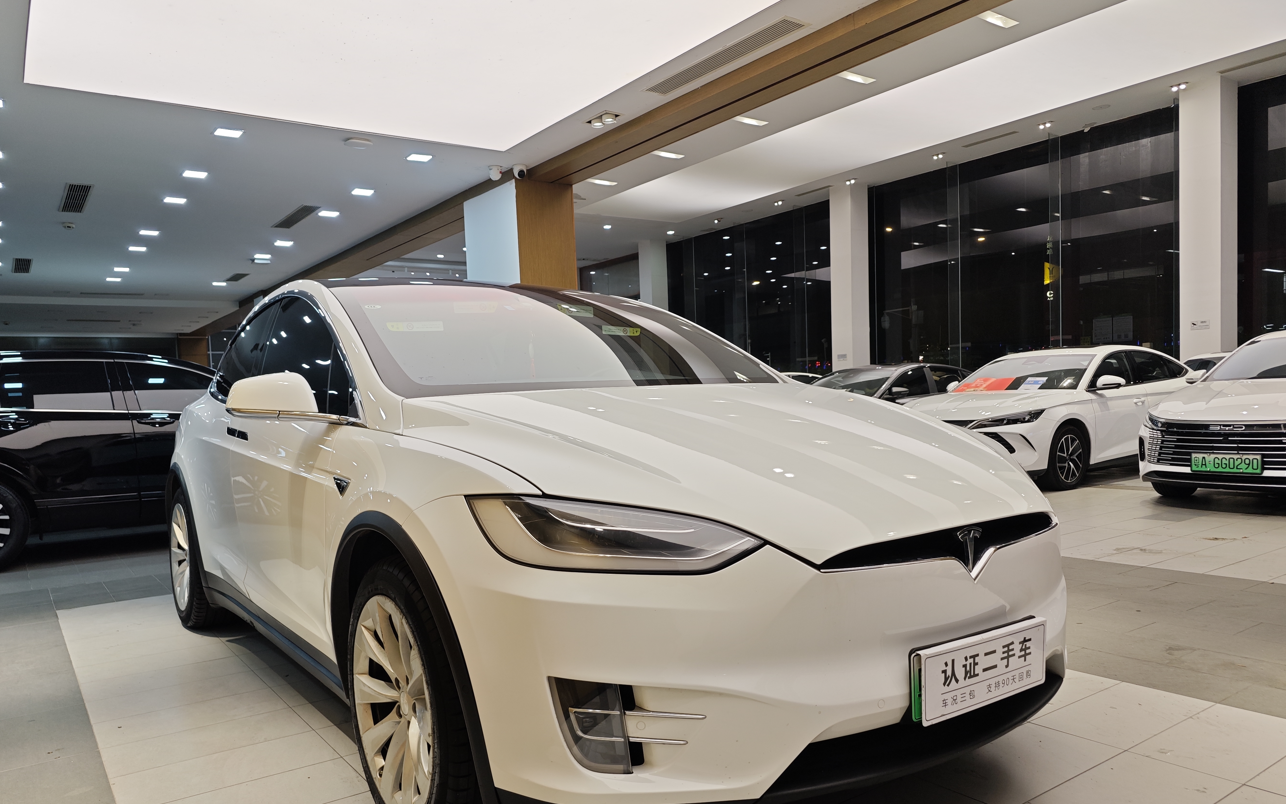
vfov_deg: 49.1
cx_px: 632
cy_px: 464
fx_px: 876
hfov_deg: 72.5
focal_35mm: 25
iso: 250
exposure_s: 1/100
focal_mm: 8.7
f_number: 1.9
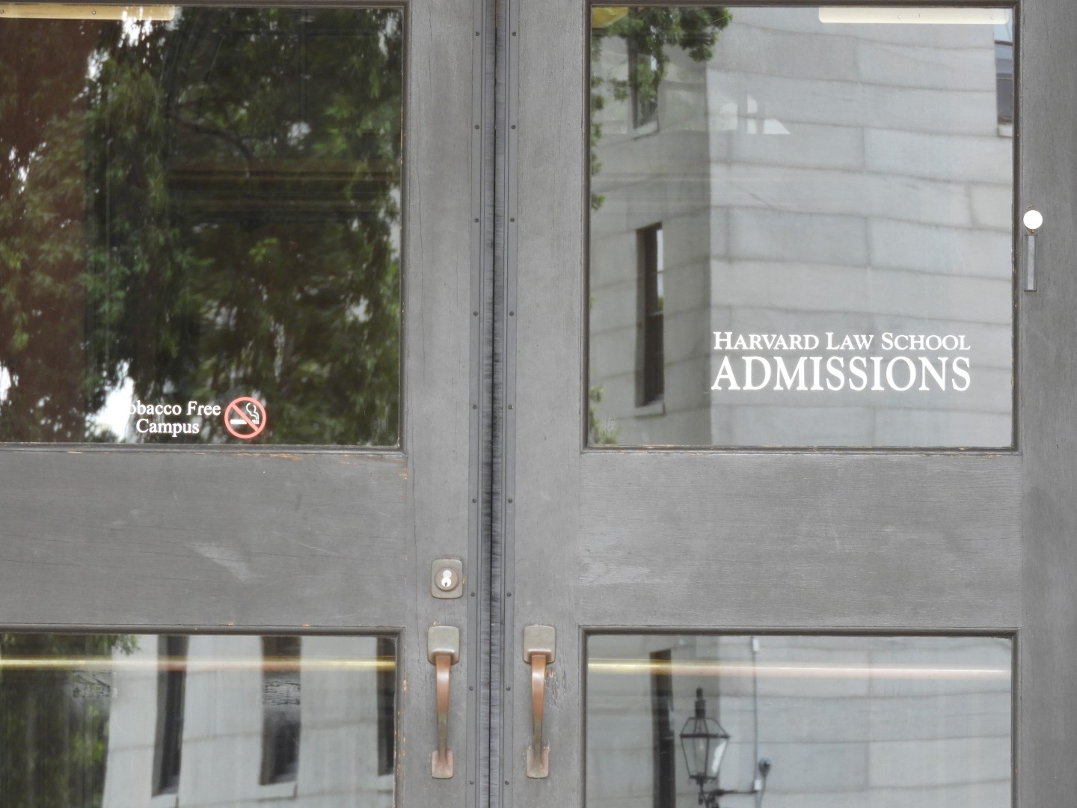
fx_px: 6223
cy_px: 404
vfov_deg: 7.4
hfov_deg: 9.9
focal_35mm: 200
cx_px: 538
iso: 280
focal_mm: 35.8
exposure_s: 1/60
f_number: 5.3
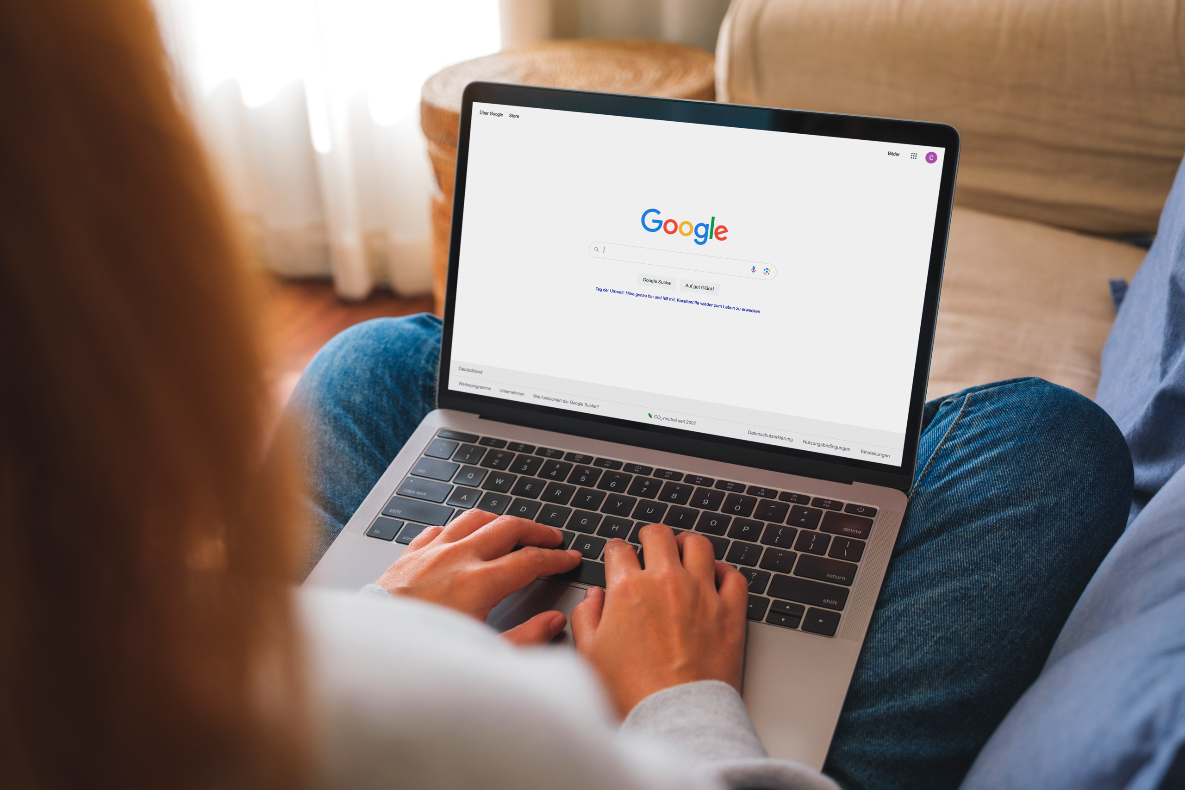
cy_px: 395
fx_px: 1382
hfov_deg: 46.4
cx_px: 592
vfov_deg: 31.9
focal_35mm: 42
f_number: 2.8
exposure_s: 1/150
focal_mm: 28.3
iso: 160
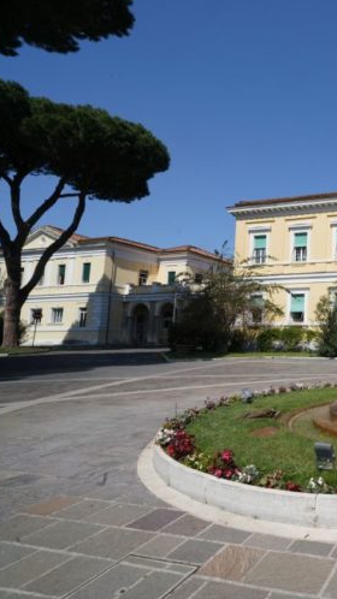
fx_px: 334
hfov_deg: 38.8
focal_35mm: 21
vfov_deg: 83.8
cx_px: 407
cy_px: 292
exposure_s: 1/250
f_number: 16
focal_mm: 13
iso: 400
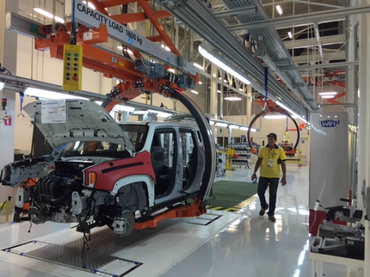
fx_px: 310
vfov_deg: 48.2
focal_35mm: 29
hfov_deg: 61.7
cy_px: 138
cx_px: 185
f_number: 2.2
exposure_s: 1/30
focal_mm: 4.15
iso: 40
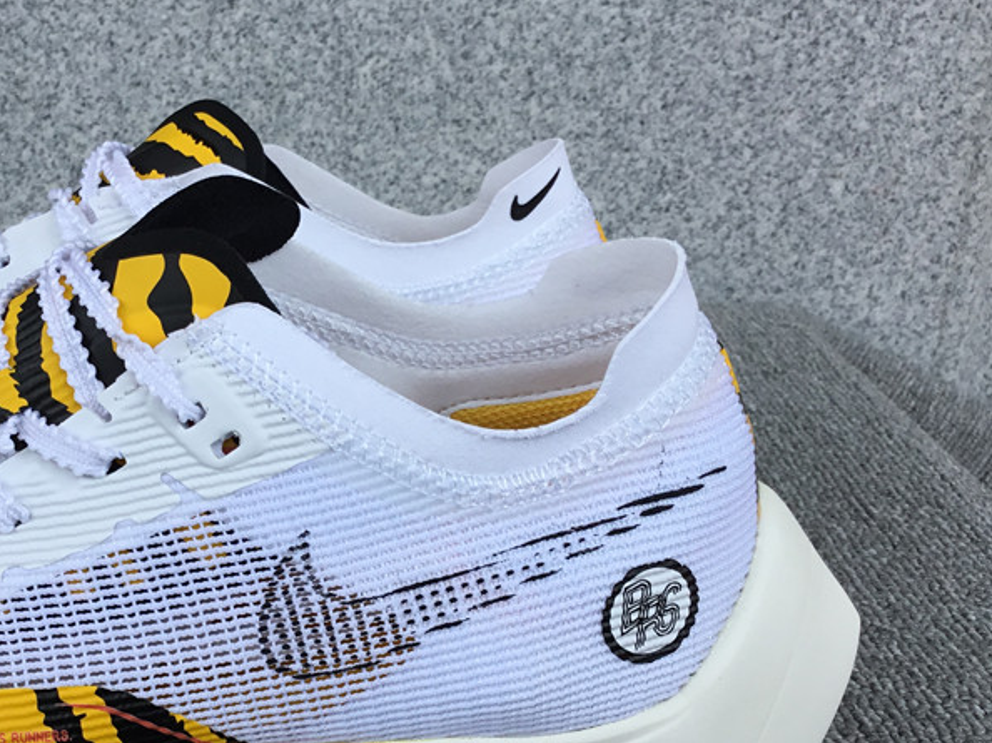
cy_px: 492
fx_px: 1346
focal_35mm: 47
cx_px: 281
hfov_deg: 39.6
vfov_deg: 30.6
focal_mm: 3.3
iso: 25
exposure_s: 1/409
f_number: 2.4
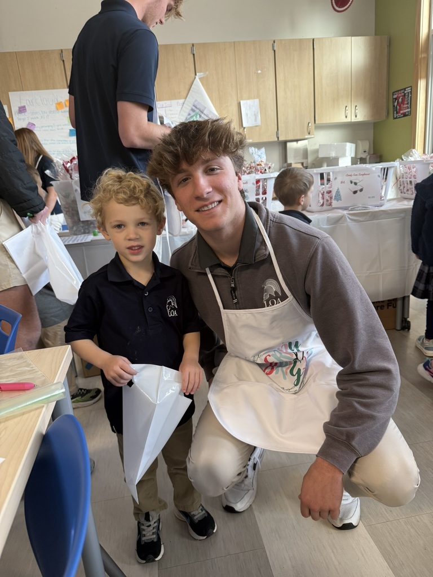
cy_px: 288
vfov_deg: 71.6
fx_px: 400
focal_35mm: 24
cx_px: 216
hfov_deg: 56.8
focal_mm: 6.76
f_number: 1.78
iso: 125
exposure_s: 1/60
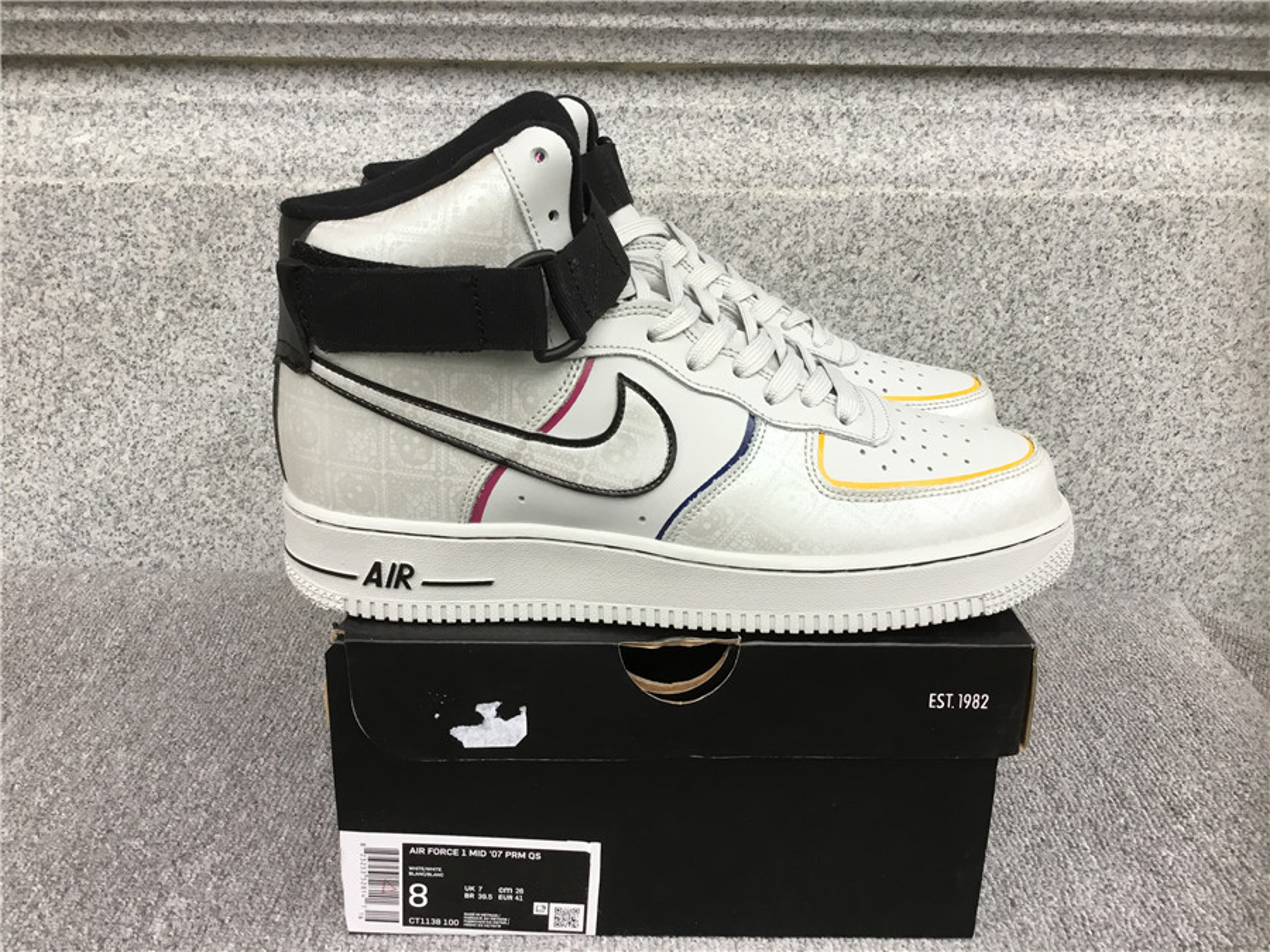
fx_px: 1137
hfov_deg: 58.4
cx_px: 635
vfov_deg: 45.4
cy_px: 476
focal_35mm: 31
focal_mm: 3.3
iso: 25
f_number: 2.4
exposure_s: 1/33
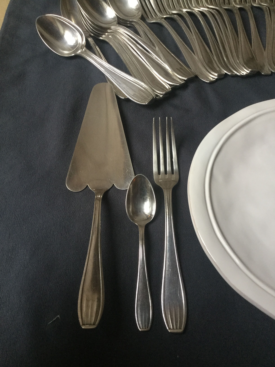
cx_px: 138
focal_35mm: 31
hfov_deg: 45.4
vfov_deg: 58.4
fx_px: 328
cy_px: 184
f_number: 2.4
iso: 125
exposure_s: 1/33
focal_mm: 3.3
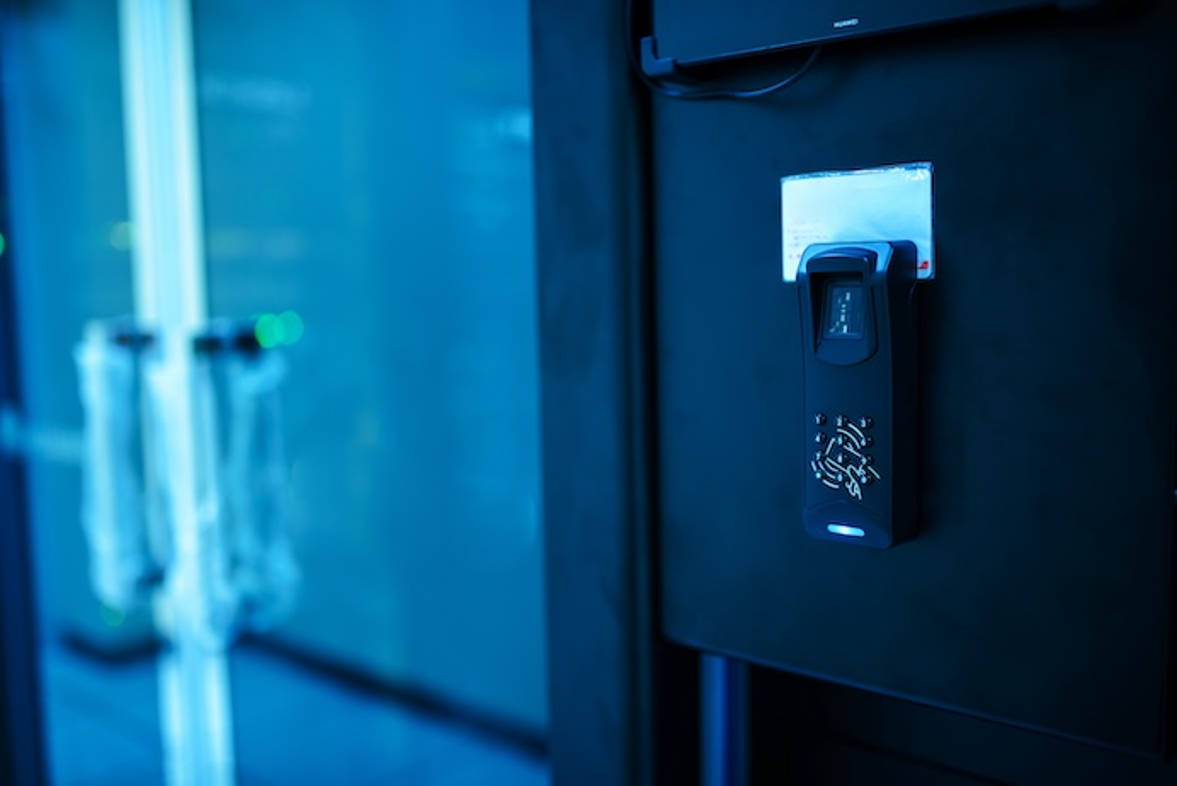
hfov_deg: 54.4
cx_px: 588
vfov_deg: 37.9
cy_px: 393
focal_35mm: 35
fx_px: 1145
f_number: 1.4
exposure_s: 1/80
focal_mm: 35
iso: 250
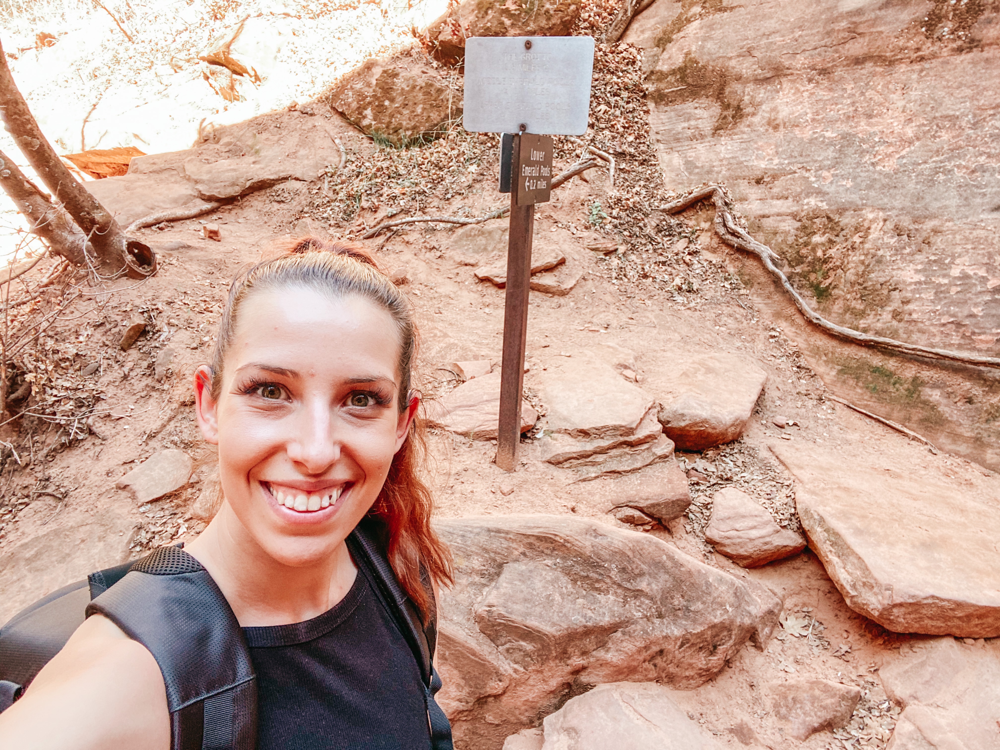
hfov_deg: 73.9
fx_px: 664
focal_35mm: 23
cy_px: 375
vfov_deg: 58.9
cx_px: 500
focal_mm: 2.71
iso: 100
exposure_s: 1/75
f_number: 2.2
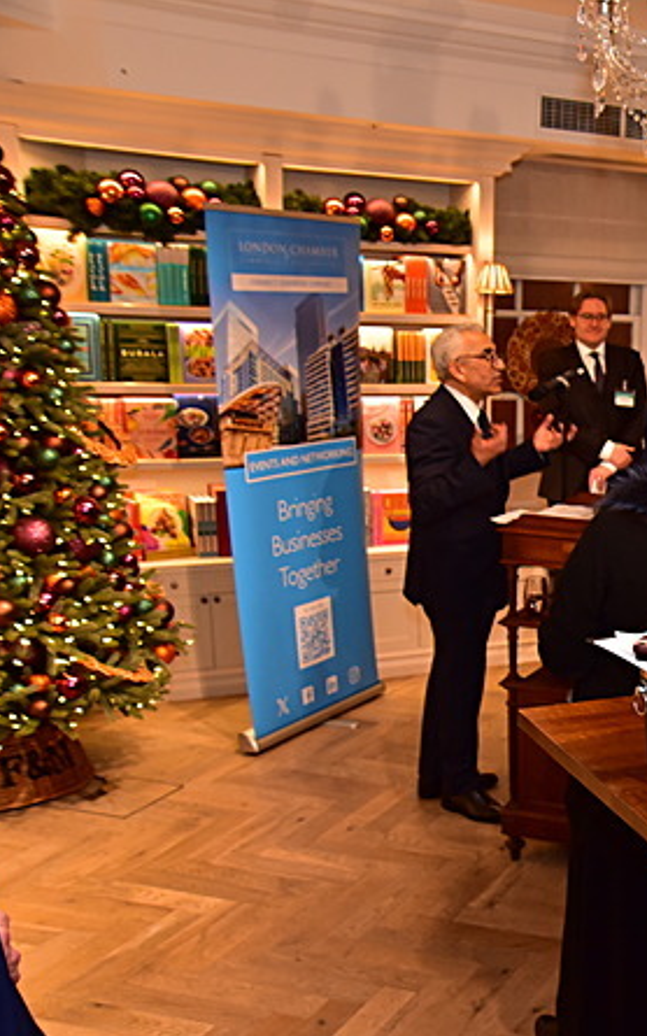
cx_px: 868
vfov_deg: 45.1
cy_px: 613
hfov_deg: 24.9
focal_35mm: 44
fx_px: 1242
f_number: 5
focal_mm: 24
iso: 1600
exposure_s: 1/50
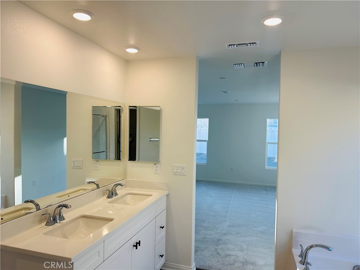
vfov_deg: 56.8
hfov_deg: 71.6
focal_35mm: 24
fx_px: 250
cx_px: 180
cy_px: 135
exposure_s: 1/268
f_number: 1.78
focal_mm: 6.86
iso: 80
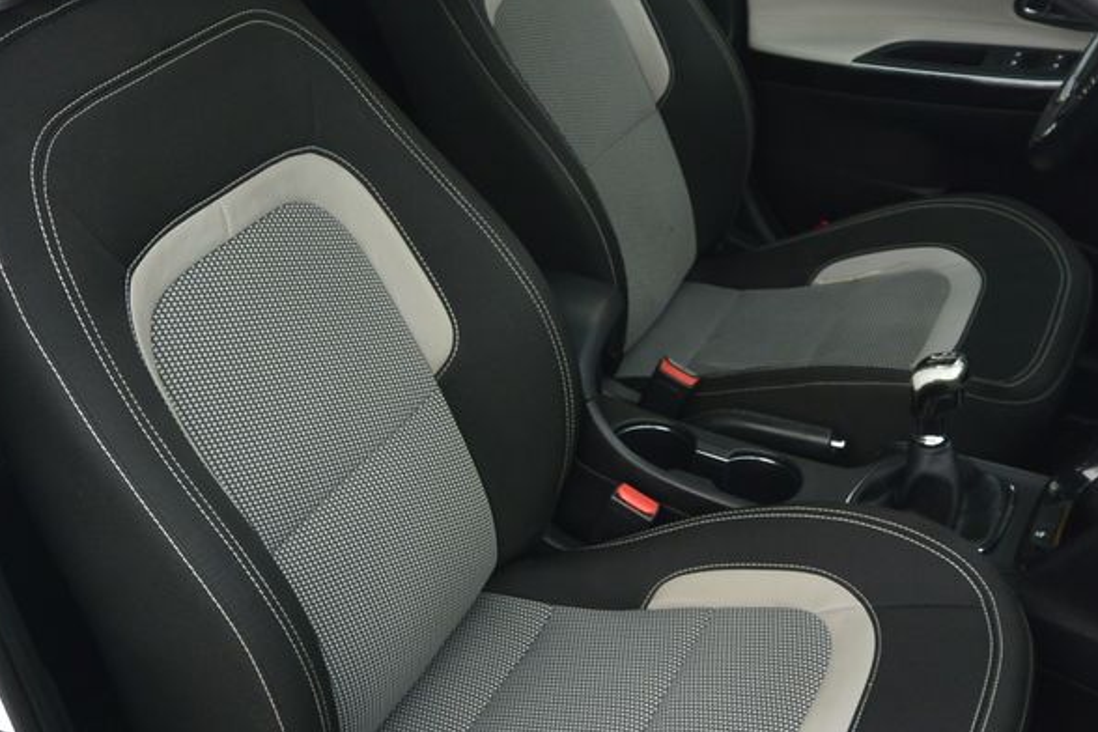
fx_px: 1433
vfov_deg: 28.4
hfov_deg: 41.9
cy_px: 503
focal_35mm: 47
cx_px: 521
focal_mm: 10
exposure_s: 1/160
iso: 160
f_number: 3.5
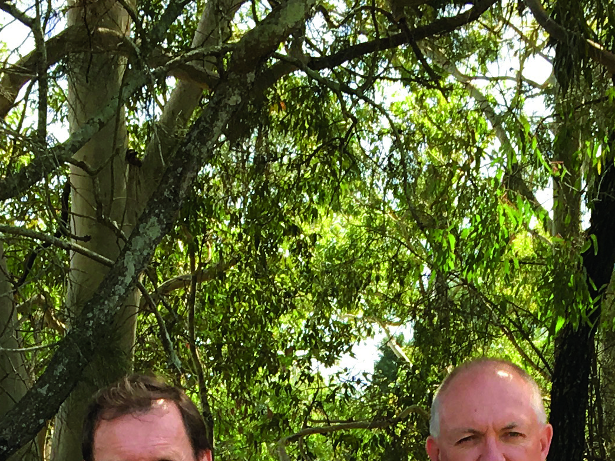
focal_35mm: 112
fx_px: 1990
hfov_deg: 17.6
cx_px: 305
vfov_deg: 12.3
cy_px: 797
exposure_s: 1/228
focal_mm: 4.15
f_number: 2.2
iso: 25
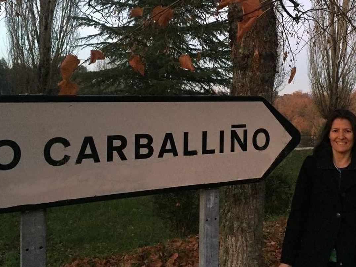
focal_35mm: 43
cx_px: 227
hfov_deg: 43.4
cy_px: 102
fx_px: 442
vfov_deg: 33.4
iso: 320
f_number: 2.2
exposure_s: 1/17
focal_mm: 4.15
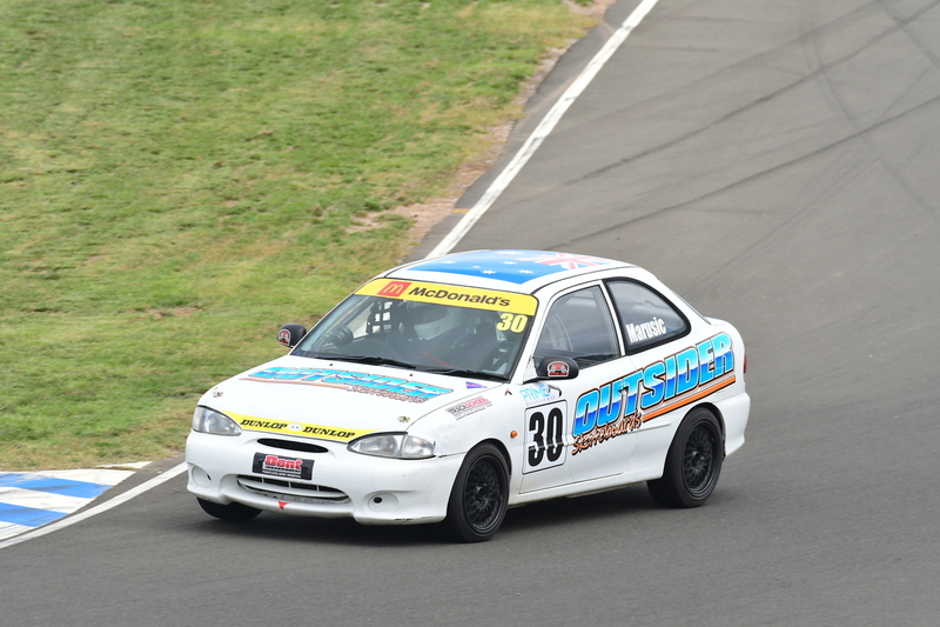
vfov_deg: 1.9
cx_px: 470
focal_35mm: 720
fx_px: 18795
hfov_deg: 2.9
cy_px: 314
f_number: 10
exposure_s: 1/640
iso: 640
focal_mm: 480
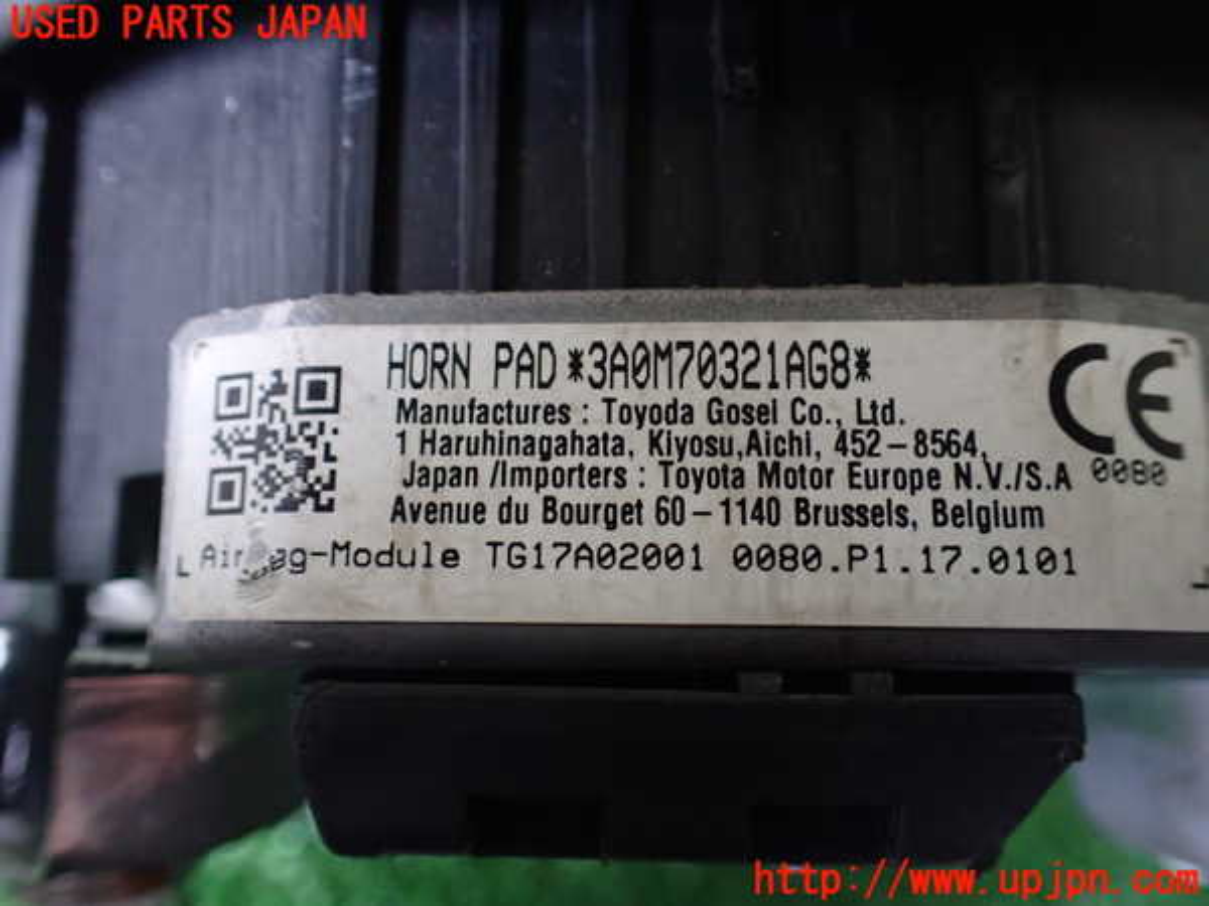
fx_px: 1048
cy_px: 453
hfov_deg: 60.0
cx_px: 604
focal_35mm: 30
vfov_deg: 46.8
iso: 800
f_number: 2.3
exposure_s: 1/80
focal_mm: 5.4
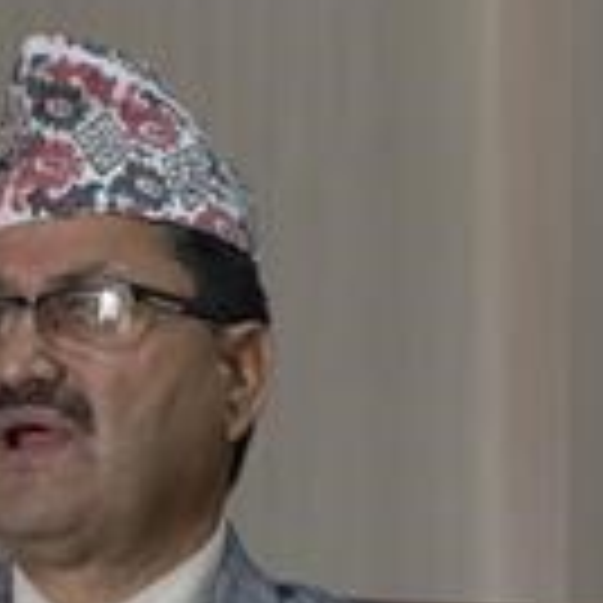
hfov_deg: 4.7
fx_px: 7331
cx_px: -74
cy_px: -40
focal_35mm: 372
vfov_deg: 4.7
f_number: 2.8
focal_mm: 90
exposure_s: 1/250
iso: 1600
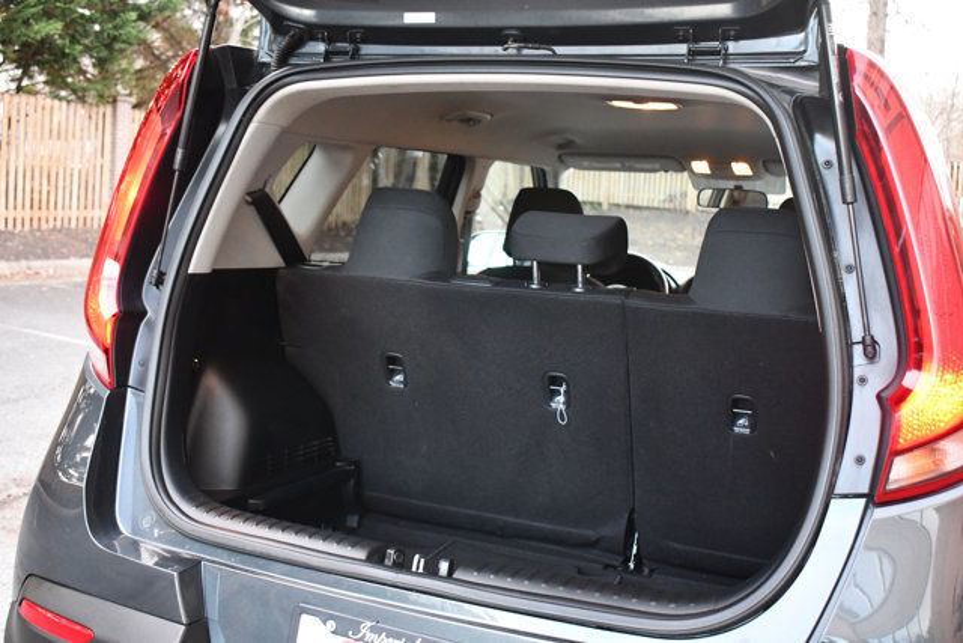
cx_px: 482
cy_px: 322
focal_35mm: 40
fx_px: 1070
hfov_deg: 48.4
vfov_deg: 33.4
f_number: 4
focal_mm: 27
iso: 3200
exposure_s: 1/100
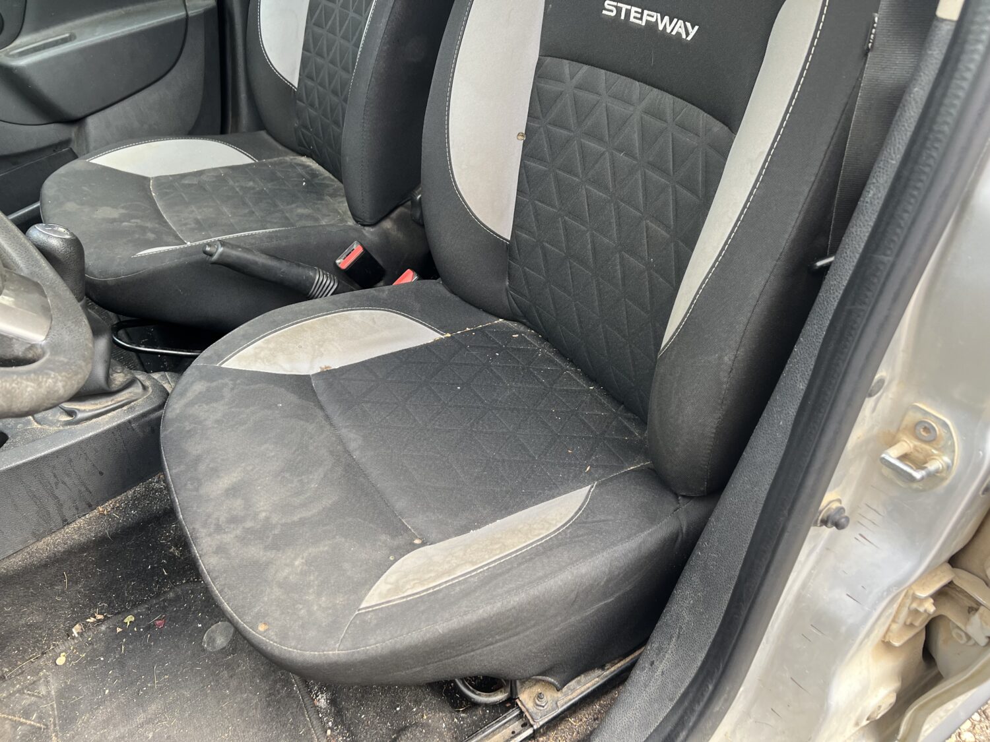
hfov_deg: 67.3
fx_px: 744
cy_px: 371
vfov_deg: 53.1
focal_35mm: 26
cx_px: 495
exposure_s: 1/121
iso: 100
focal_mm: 5.7
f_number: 1.5
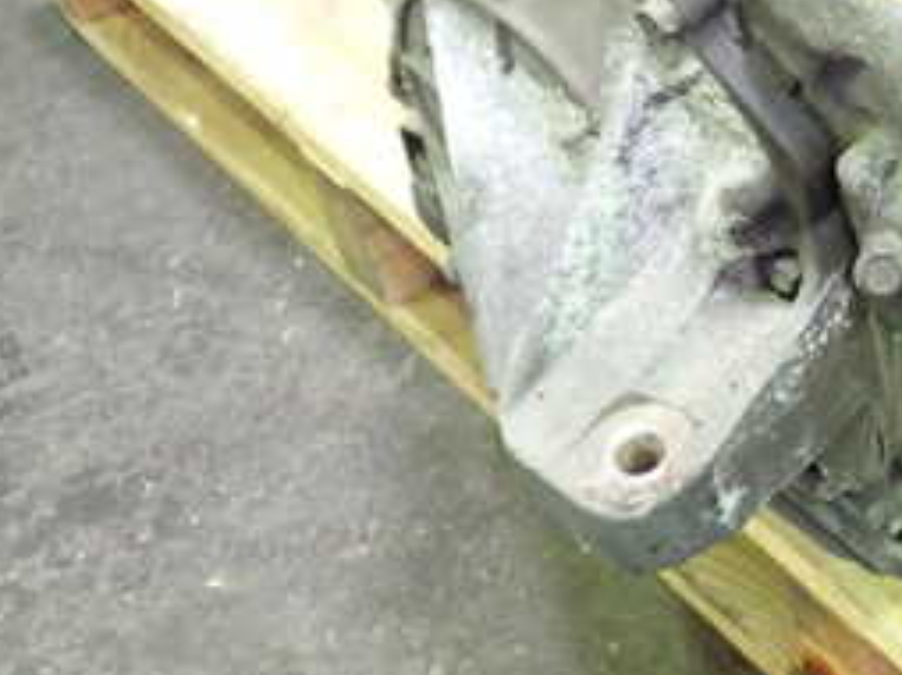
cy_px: -64
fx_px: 1848
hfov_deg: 25.5
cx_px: 984
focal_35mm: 71
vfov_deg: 19.8
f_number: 2.3
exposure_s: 1/30
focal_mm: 5.4
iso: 640
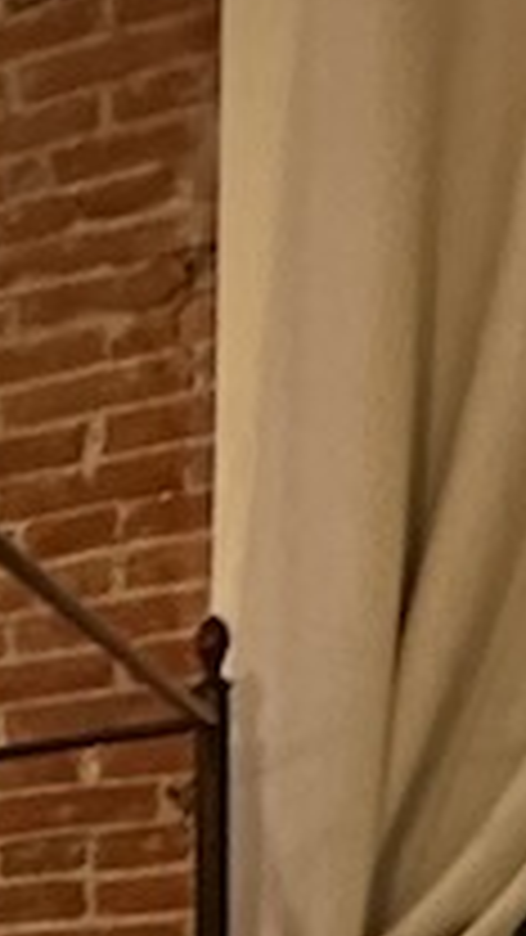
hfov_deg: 6.4
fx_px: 2331
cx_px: -2082
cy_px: 1368
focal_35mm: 94
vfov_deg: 19.9
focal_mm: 2.22
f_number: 2.2
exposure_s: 1/60
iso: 1000
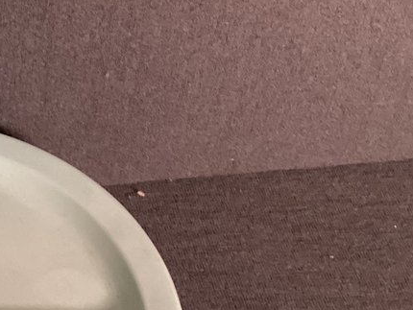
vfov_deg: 13.5
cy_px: 66
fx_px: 1301
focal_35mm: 109
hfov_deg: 17.1
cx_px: -107
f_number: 2.4
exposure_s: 1/40
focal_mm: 3.3
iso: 320
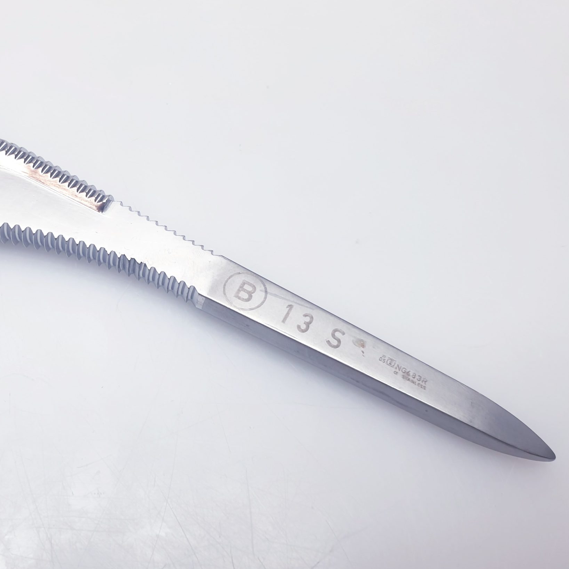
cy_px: 305
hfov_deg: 44.7
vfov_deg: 46.0
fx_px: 669
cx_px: 150
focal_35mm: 36
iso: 50
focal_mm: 4.3
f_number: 2.4
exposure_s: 1/50
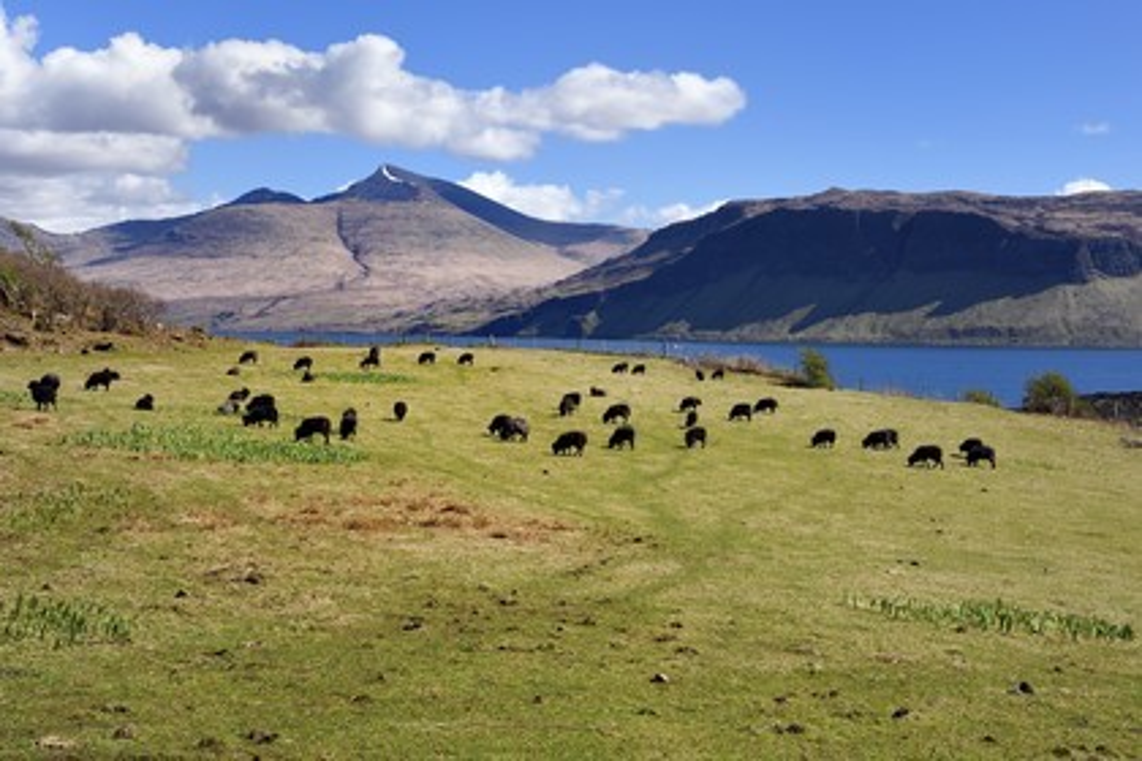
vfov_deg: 24.6
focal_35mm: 55
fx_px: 1745
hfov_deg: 36.2
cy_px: 380
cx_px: 571
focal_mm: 55
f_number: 13
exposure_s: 1/250
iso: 200
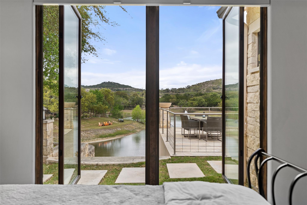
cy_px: 102
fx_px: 281
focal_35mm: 33
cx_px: 154
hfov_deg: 57.2
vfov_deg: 40.0
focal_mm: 33
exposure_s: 1/50
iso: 400
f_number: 5
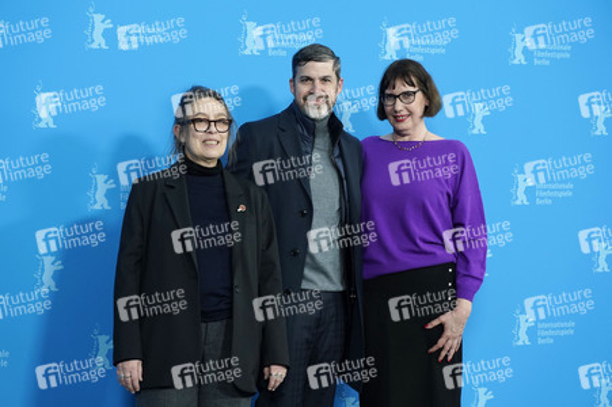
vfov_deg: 22.6
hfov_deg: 33.4
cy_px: 204
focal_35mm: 60
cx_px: 306
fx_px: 1019
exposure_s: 1/160
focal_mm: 60
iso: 2000
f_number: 5.6
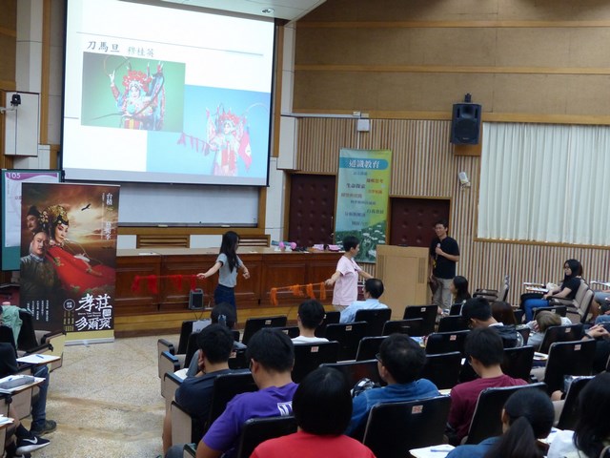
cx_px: 305
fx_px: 775
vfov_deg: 32.9
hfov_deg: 42.9
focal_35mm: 44
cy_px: 229
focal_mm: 7.8
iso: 400
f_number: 2.8
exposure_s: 1/50
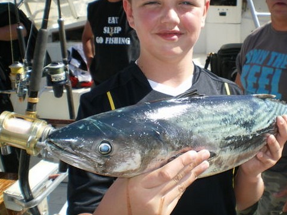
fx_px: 390
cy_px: 79
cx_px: 183
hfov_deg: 40.1
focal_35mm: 47
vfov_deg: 30.7
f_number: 4.6
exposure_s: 1/250
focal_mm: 6.3
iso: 50
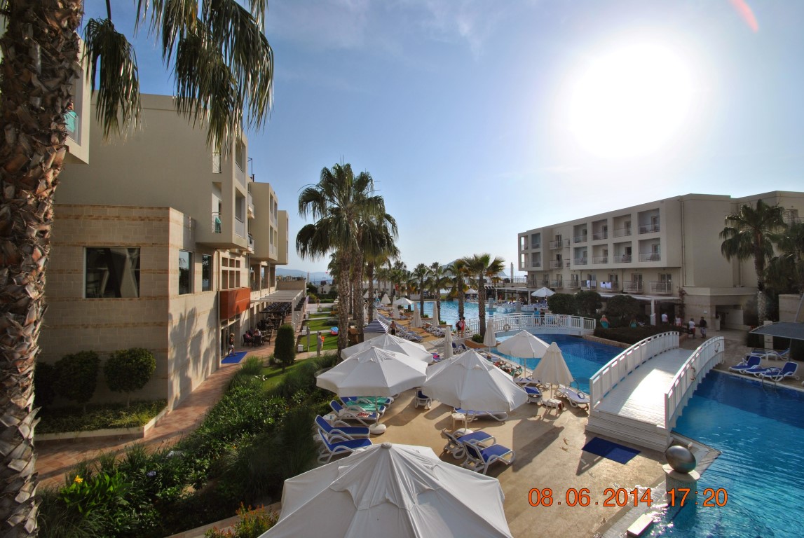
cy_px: 269
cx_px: 402
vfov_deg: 77.5
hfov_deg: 100.3
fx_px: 335
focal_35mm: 15
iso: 100
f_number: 10
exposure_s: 1/400
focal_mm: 10
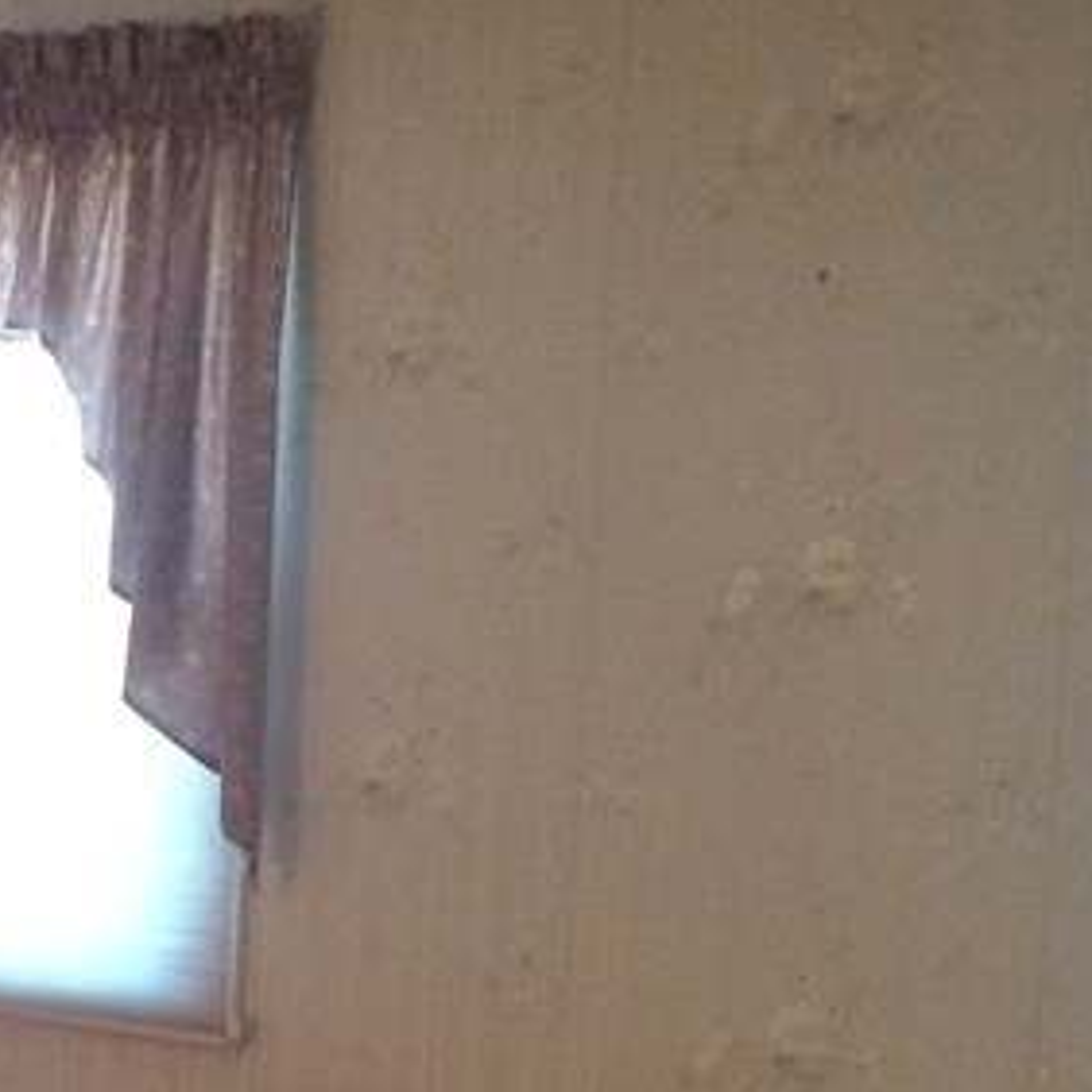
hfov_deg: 17.1
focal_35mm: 93
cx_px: -476
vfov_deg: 18.5
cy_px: 852
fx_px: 3319
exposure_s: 1/15
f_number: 2.2
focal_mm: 4.15
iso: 320
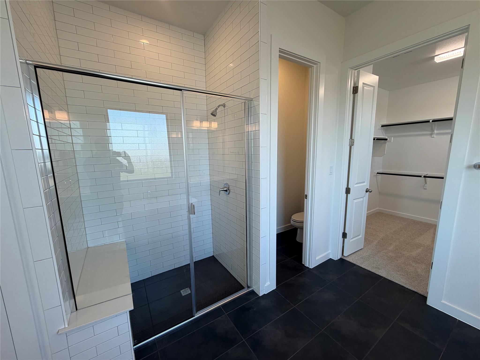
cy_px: 180
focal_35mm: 14
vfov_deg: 85.7
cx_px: 240
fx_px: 194
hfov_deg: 102.1
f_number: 2.2
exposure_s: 1/120
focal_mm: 2.22
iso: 80
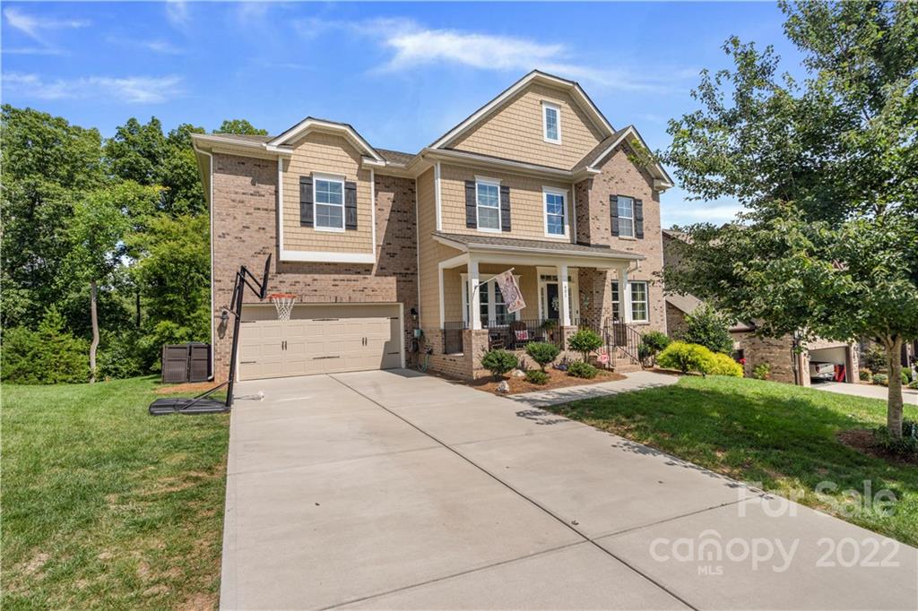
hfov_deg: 96.8
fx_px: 408
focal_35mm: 16
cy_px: 306
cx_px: 459
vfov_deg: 73.7
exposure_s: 1/200
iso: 100
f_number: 10
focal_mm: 16
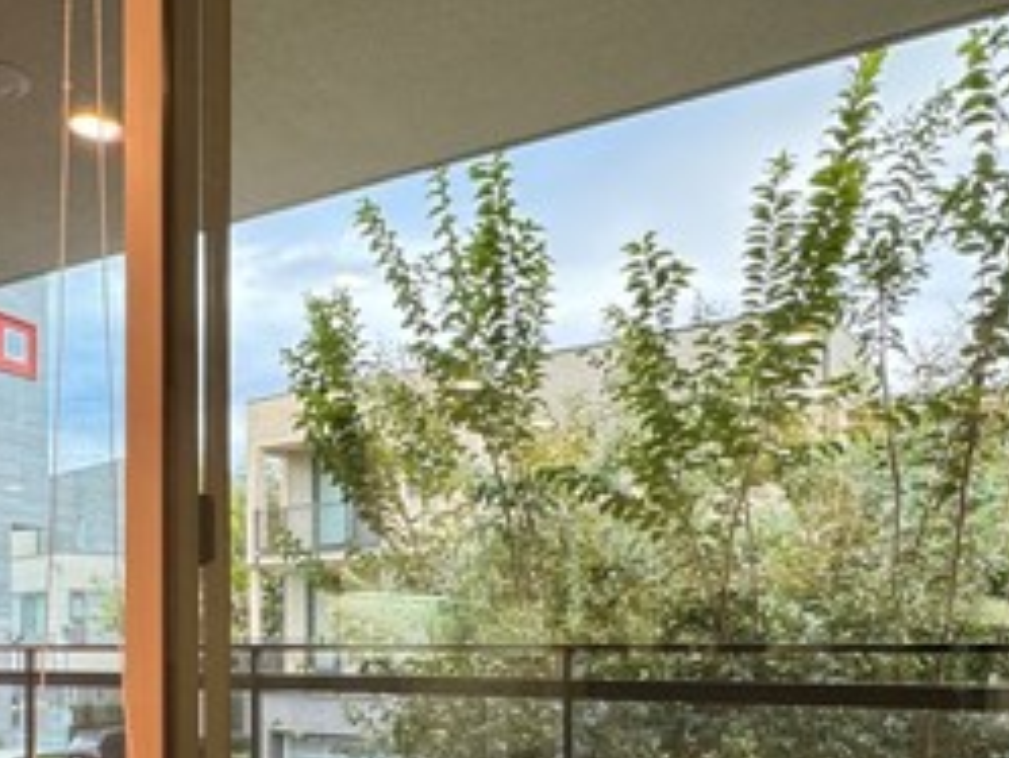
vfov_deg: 37.7
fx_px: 1050
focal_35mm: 36
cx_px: 231
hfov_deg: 48.9
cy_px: 645
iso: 200
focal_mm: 2.22
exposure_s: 1/60
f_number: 2.2
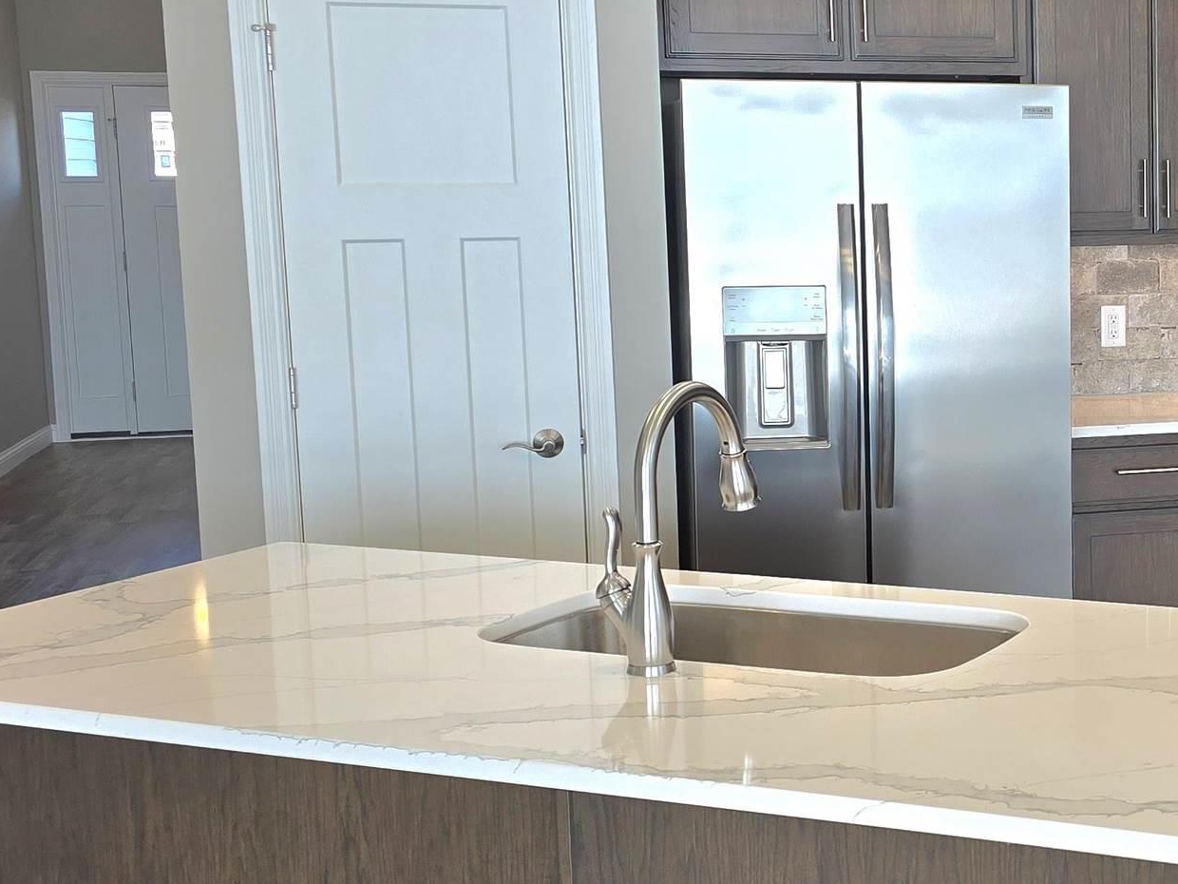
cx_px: 1151
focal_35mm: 57
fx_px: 1940
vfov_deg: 25.7
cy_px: 424
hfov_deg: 31.5
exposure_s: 1/120
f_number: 1.7
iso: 32
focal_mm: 6.3
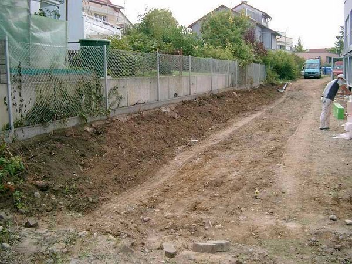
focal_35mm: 37
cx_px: 176
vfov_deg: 38.7
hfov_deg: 50.1
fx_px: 376
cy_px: 132
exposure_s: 1/800
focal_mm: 7.6
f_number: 2.6
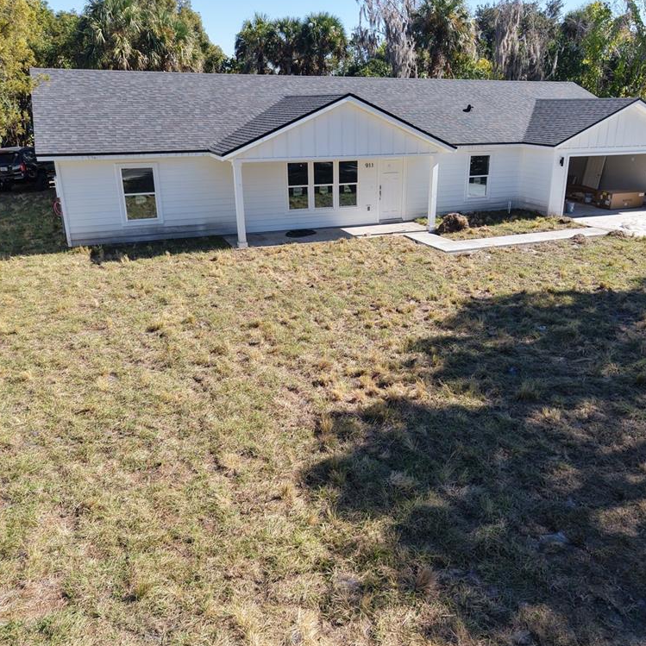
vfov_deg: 55.6
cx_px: 361
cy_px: 322
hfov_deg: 55.5
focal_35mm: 29
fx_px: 612
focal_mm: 8.67
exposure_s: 1/1000
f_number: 1.8
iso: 100
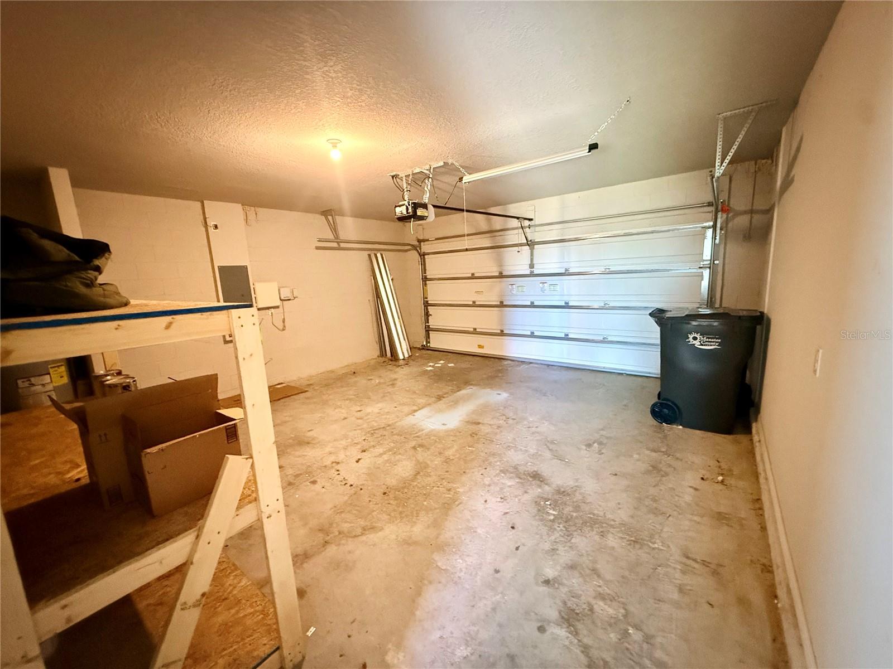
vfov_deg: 85.7
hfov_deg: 102.1
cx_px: 446
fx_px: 361
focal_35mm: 14
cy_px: 334
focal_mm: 2.22
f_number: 2.2
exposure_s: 1/40
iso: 1250
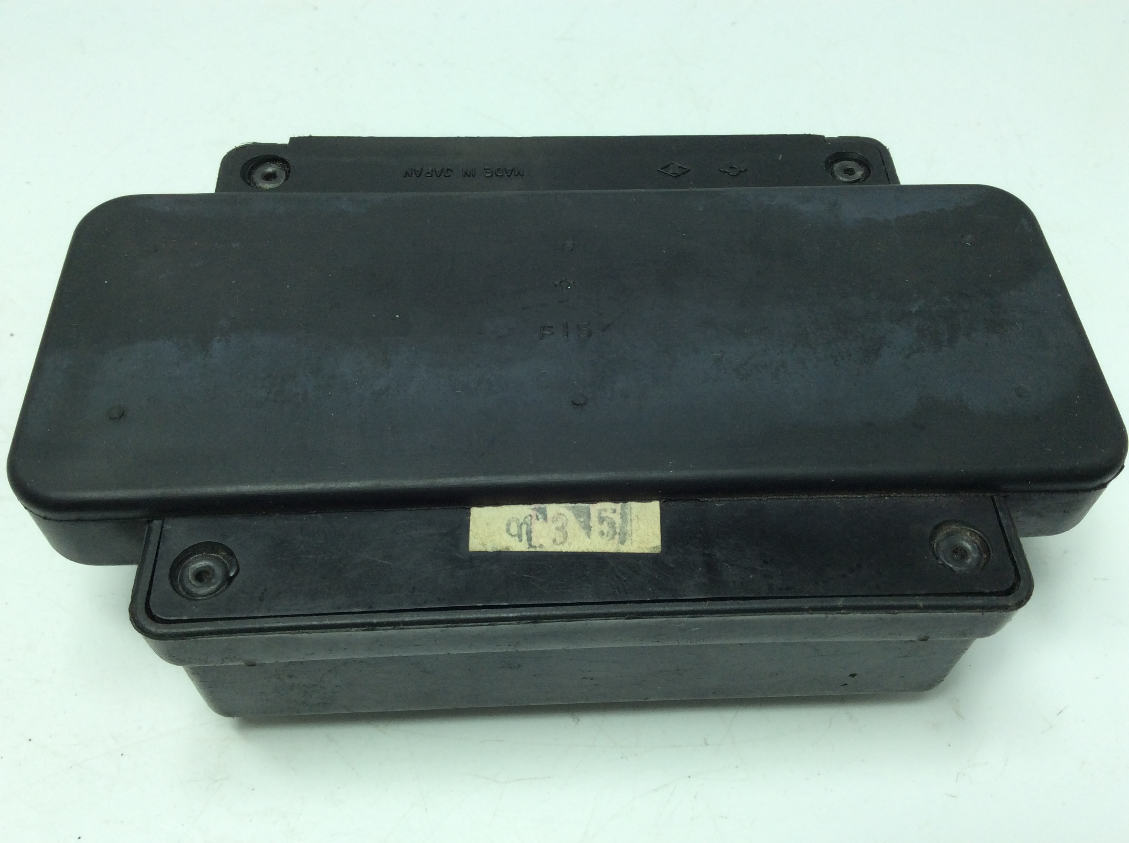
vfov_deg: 44.1
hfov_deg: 56.9
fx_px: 1042
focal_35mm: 32
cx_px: 564
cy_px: 422
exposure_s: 1/282
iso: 32
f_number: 2.4
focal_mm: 3.3
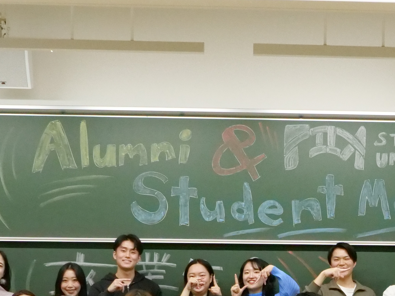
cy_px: 326
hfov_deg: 21.0
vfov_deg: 15.8
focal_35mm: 91
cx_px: 364
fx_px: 1038
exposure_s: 1/320
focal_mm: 18
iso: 6400
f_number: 5.6
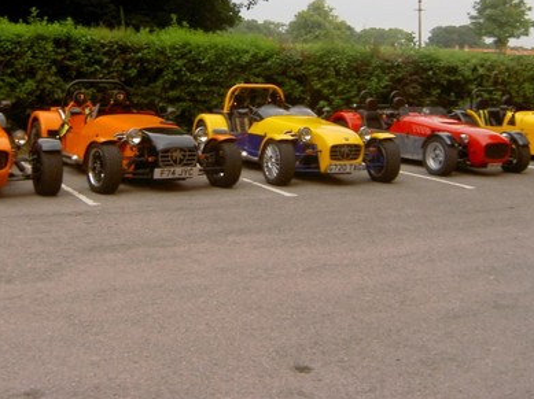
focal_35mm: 56
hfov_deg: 34.4
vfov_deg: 25.5
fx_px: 863
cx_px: 251
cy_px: 71
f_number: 2.8
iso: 50
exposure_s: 1/8
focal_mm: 5.6
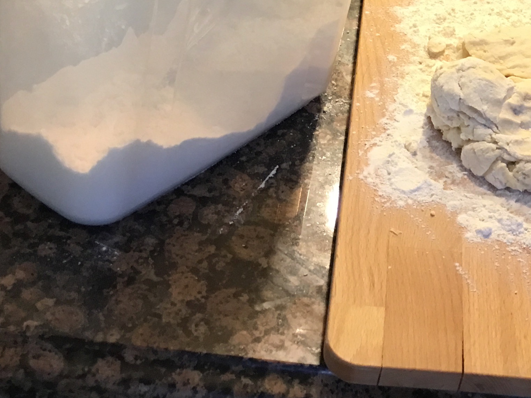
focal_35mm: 77
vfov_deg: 18.4
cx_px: 604
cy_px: -39
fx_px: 1181
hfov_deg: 23.6
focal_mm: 4.15
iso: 64
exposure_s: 1/15
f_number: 2.2
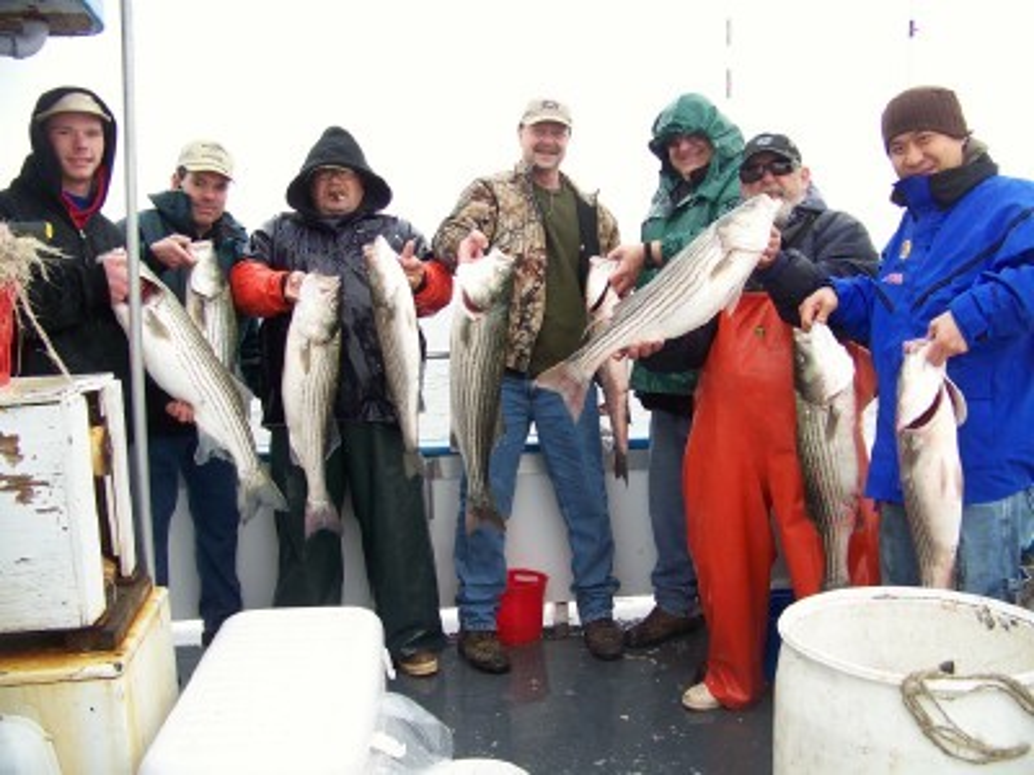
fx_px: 1075
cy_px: 388
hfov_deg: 51.4
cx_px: 517
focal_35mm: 36
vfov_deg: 39.7
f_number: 2.8
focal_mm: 5.85
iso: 64
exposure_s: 1/80
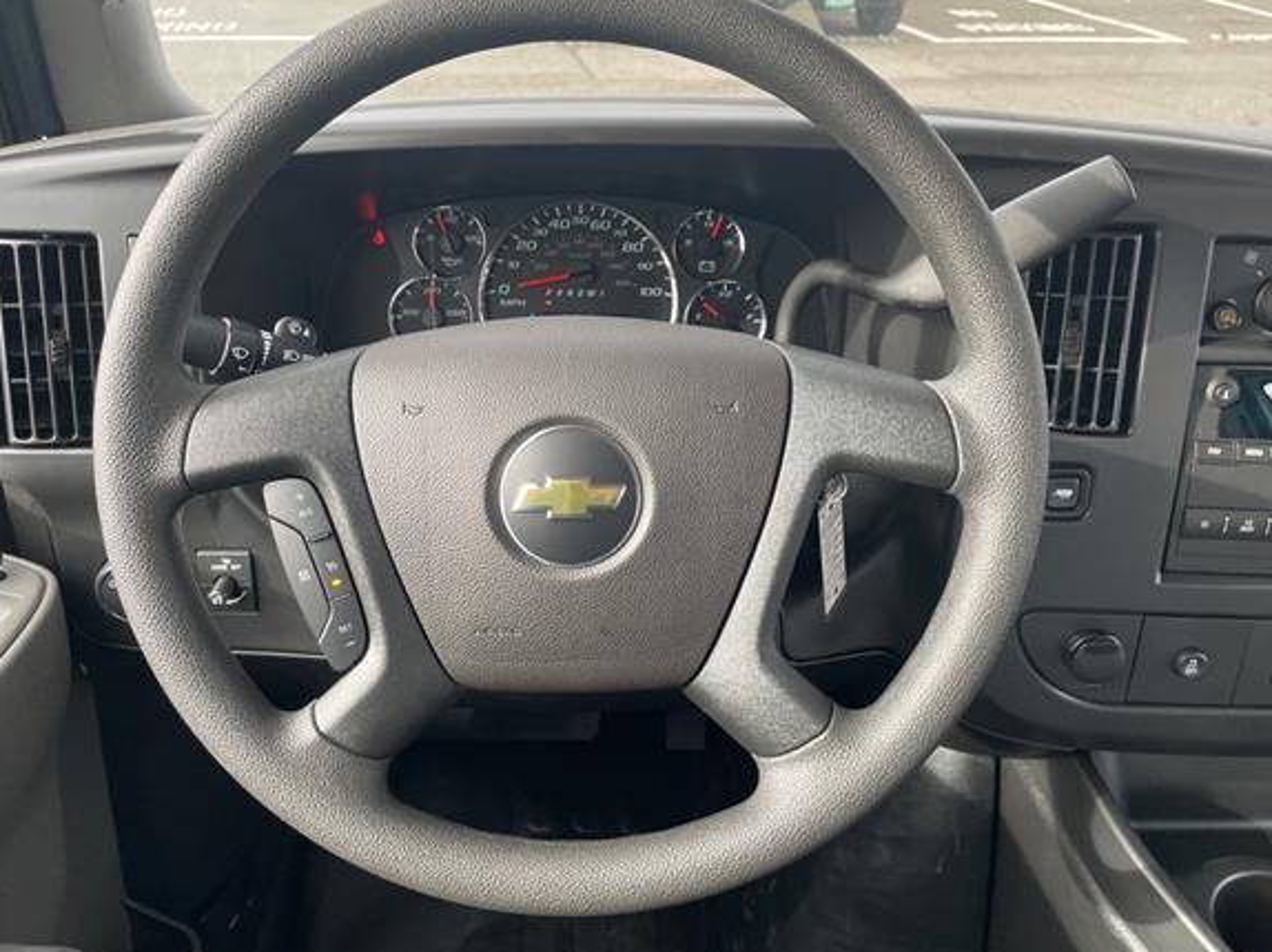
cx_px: 598
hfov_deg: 61.6
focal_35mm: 29
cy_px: 454
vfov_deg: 48.2
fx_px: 1065
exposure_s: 1/121
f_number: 1.6
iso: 125
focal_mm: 4.2
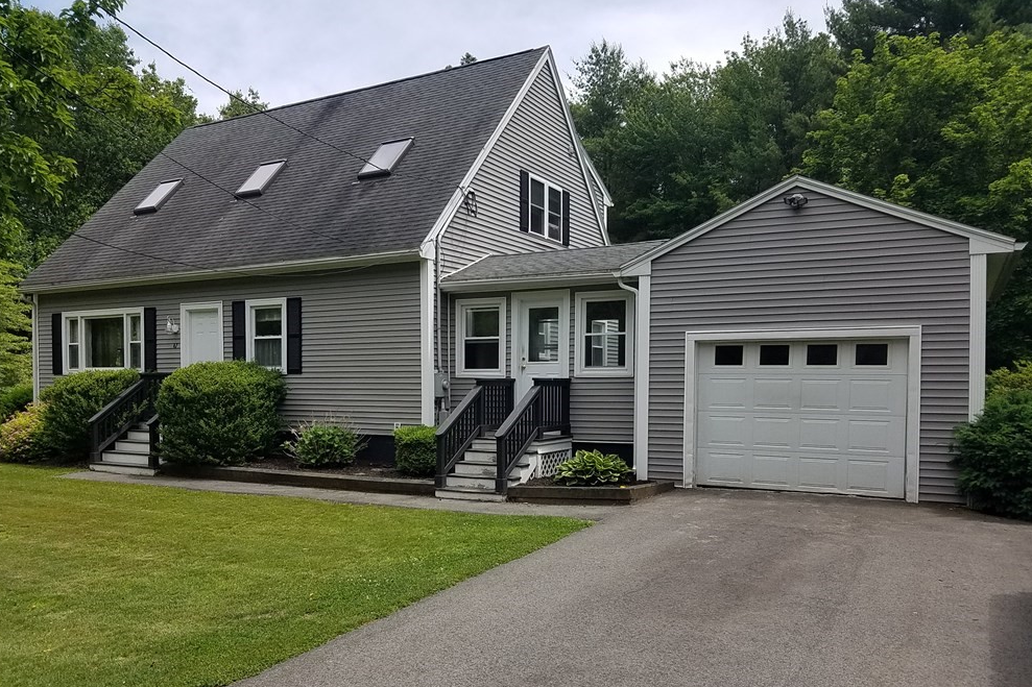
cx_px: 503
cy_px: 382
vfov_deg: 46.3
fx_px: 802
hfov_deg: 65.5
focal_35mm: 28
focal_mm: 4.2
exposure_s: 1/2280
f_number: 1.7
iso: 50
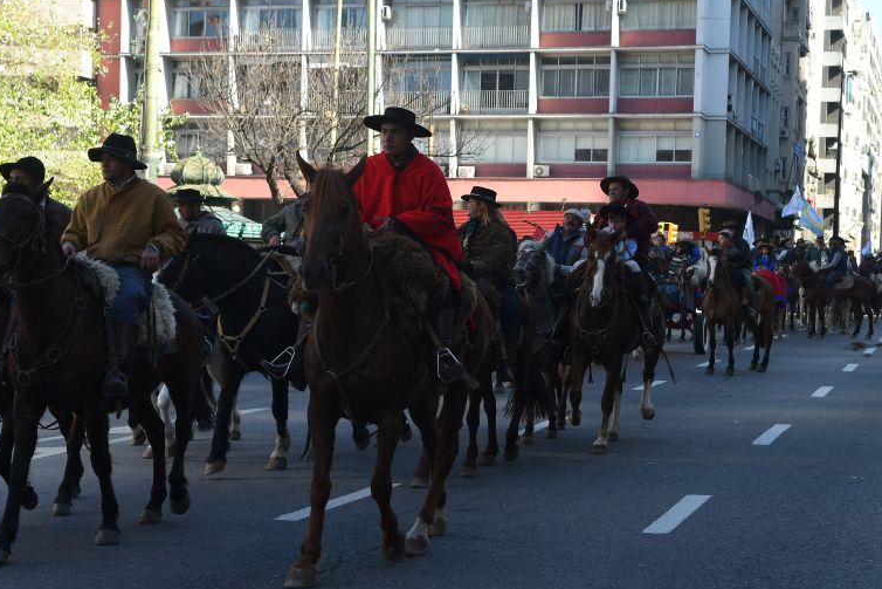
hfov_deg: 29.6
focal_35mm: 68
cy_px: 302
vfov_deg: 20.0
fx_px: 1666
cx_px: 435
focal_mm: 38
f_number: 6.3
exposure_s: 1/500
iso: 500
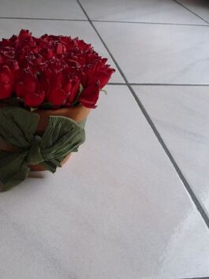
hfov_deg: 36.9
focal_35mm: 38
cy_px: 138
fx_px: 306
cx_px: 57
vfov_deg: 49.0
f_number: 3.3
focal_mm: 4.7
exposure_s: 1/30
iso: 320
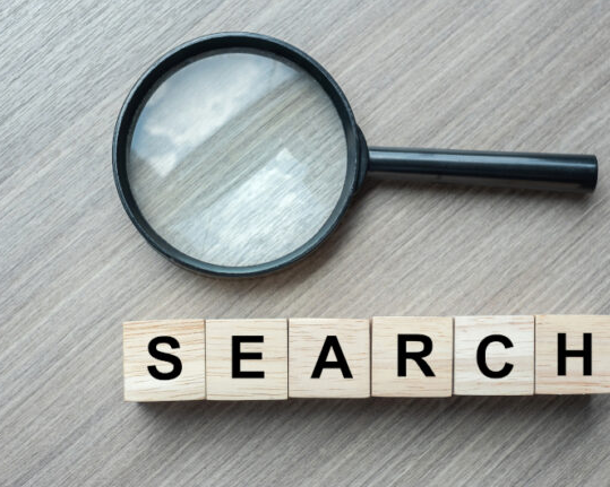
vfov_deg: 25.4
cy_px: 244
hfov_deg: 31.4
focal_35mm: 60
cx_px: 362
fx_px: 1083
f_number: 4
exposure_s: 1/220
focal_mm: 35
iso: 200
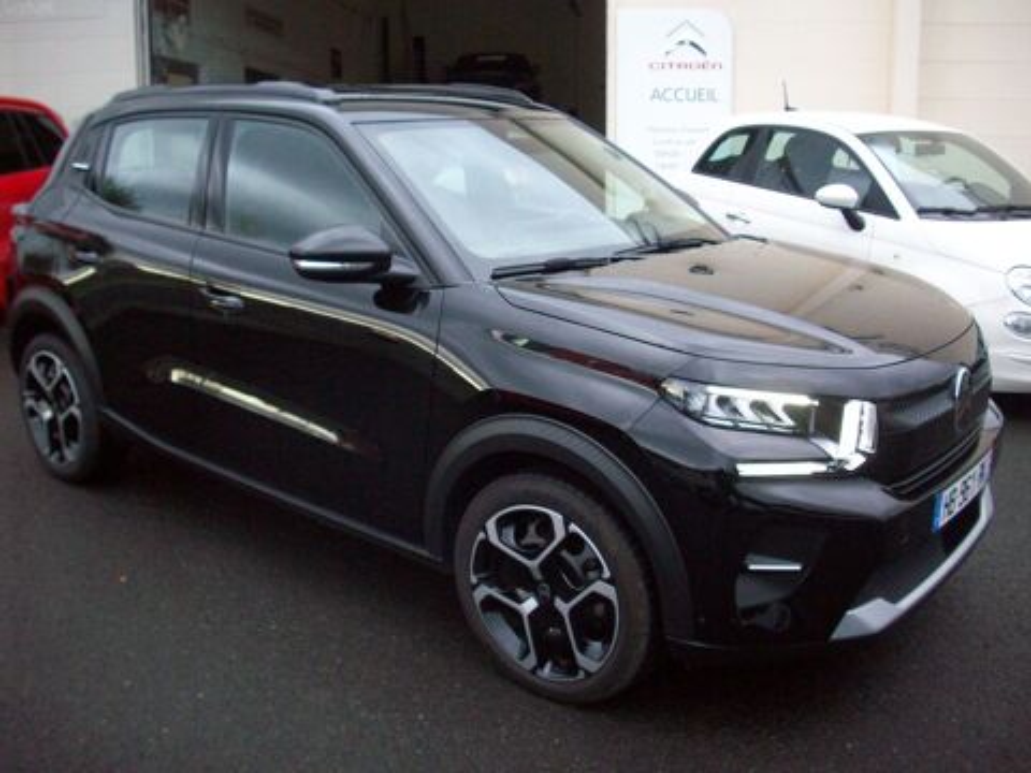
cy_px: 386
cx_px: 516
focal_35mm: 37
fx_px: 1102
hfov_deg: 50.1
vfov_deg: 38.7
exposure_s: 1/64
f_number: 2.8
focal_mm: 6.2
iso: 200
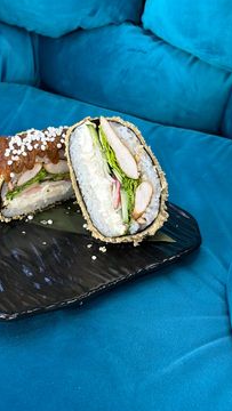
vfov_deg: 33.7
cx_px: 54
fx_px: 677
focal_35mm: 62
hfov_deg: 19.3
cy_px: 171
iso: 250
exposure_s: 1/50
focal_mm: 6.86
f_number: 1.8
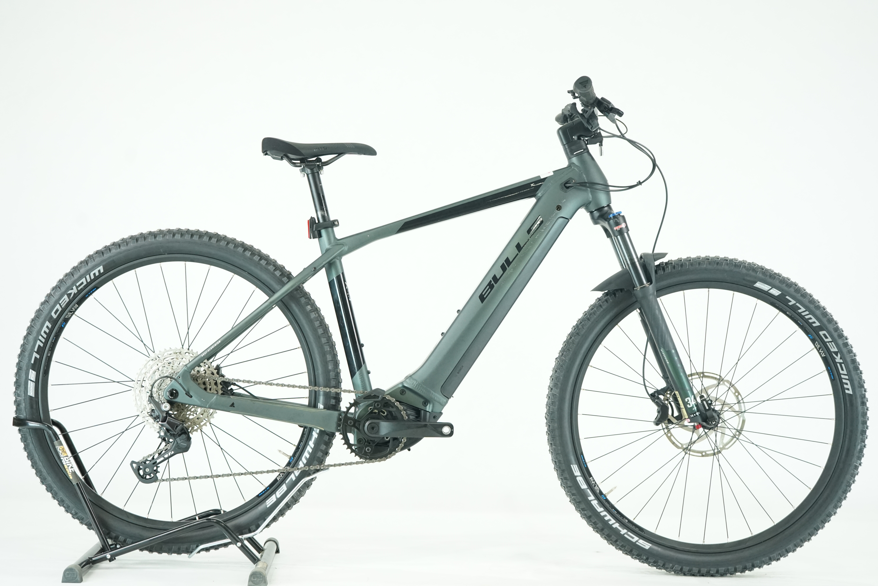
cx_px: 439
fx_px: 1317
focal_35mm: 54
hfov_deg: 36.9
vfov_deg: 25.1
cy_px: 293
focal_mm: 54
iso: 2500
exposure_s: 1/200
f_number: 5
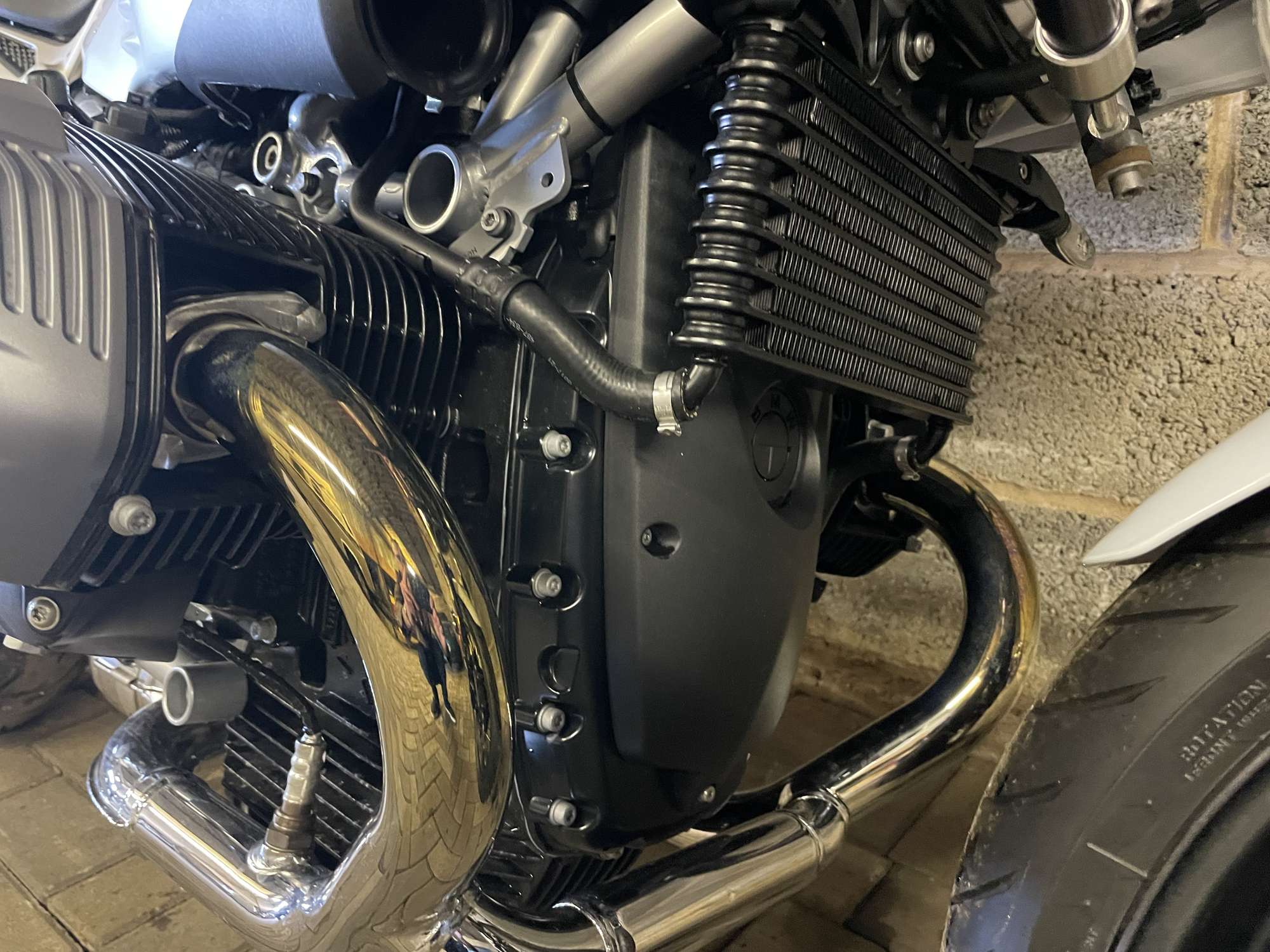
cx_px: 635
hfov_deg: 67.3
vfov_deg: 53.1
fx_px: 954
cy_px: 476
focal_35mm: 26
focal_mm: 4.2
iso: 640
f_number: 1.6
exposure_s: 1/25
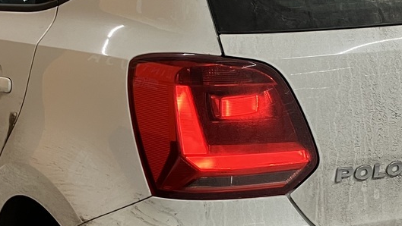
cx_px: 258
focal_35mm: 83
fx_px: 885
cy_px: 162
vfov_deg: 14.5
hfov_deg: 25.5
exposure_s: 1/50
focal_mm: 3.99
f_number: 1.8
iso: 80
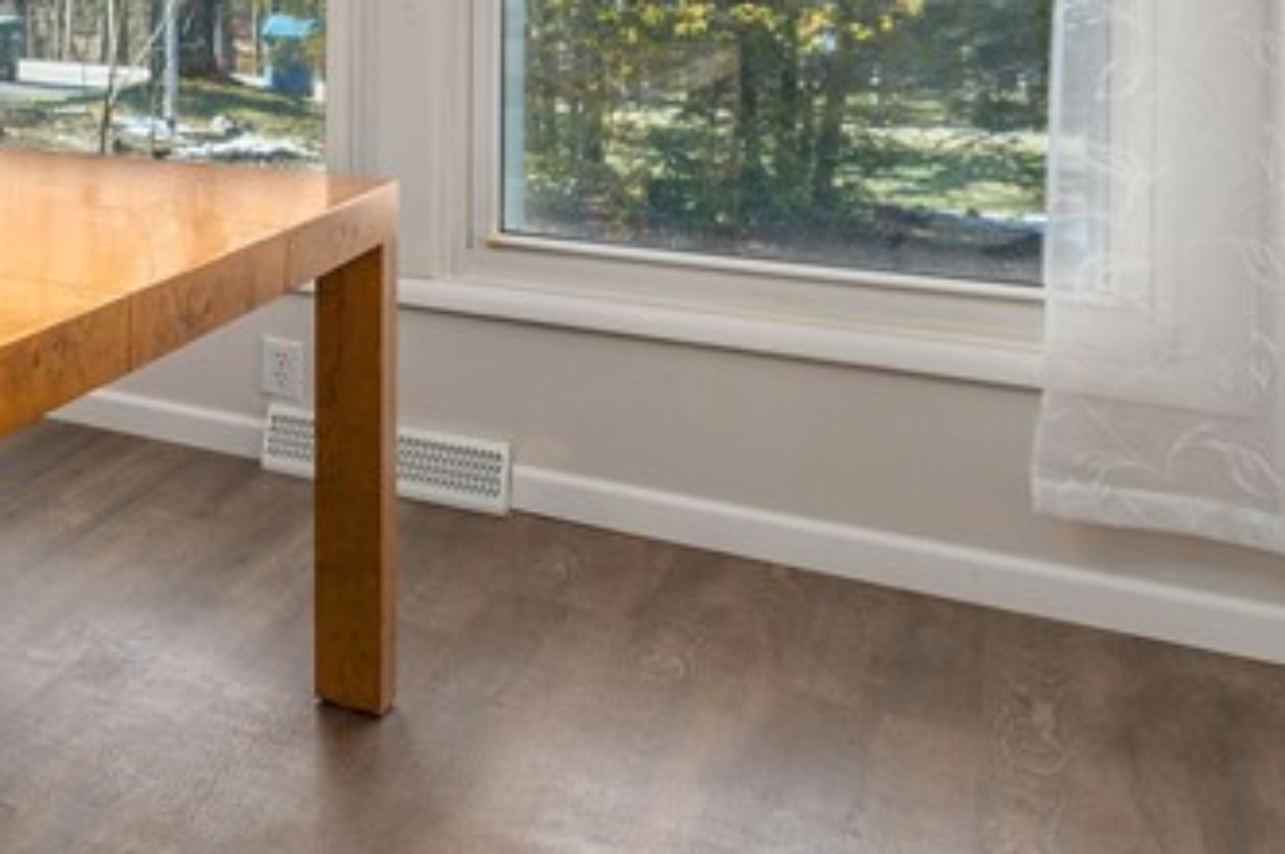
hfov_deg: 26.1
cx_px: -782
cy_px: -25
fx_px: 1640
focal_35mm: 46
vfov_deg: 27.3
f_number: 9
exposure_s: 1/60
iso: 200
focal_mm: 14
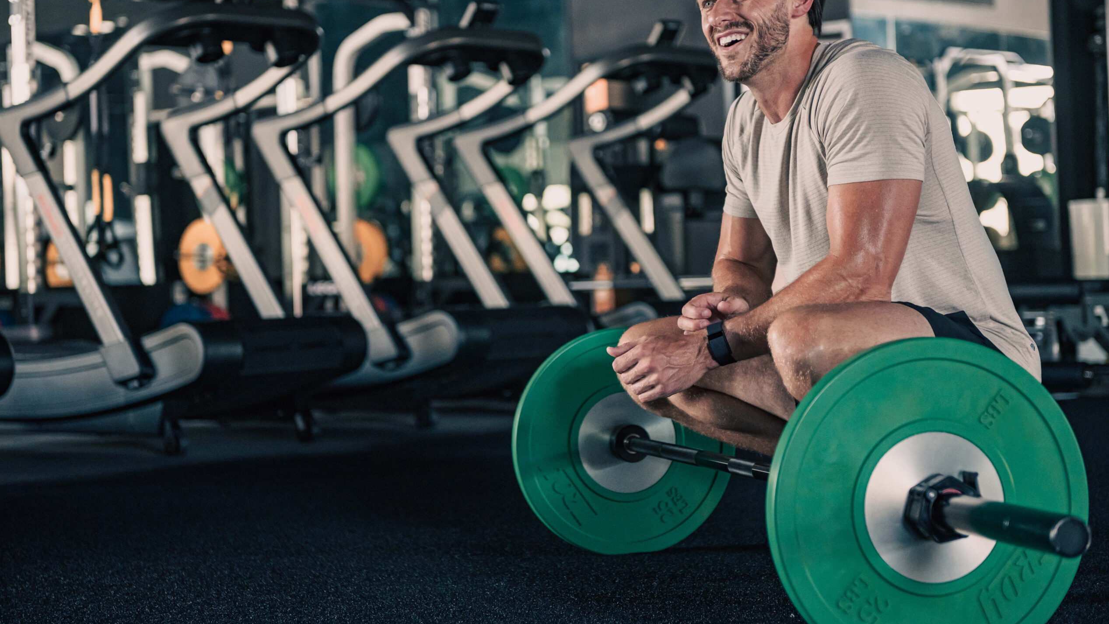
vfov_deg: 16.3
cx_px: 553
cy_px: 256
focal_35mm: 74
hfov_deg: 28.6
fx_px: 2176
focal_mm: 70
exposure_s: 1/400
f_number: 2.8
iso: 1600
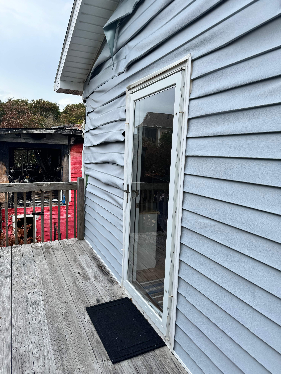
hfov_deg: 56.8
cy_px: 187
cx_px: 140
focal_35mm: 24
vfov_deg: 71.6
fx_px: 260
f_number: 1.78
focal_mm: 6.76
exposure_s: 1/980
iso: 80
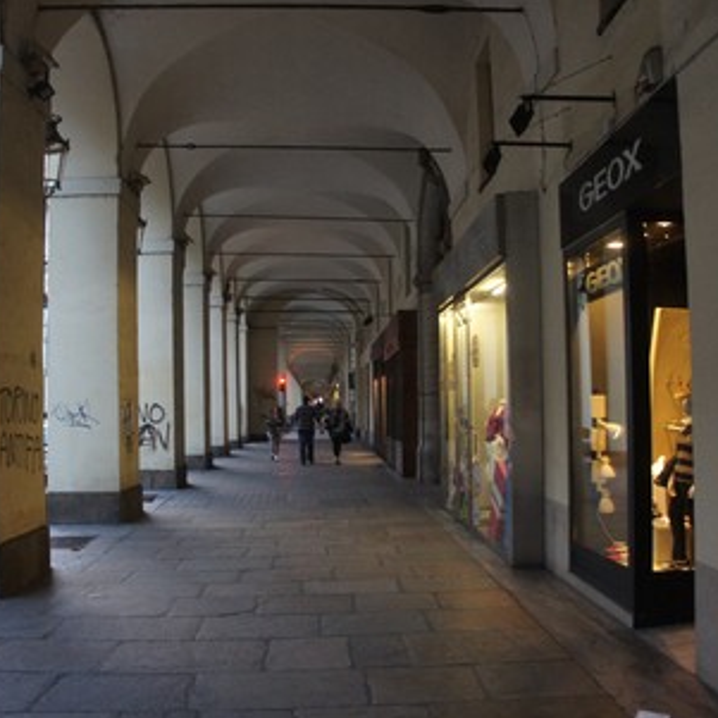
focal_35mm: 35
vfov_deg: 47.2
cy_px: 363
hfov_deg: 47.2
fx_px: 821
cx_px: 324
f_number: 3.5
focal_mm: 18
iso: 1600
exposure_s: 1/50
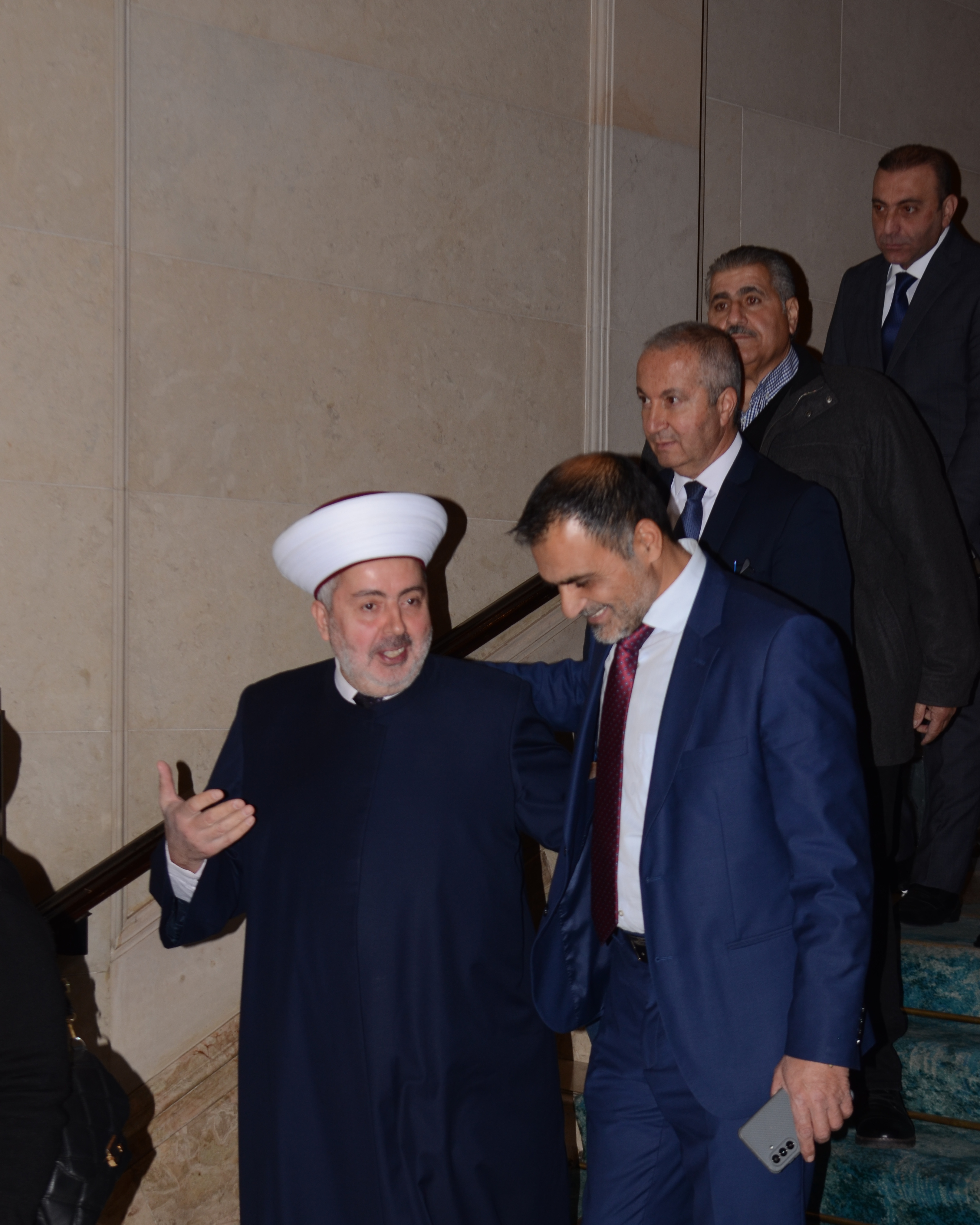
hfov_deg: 23.5
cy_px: 716
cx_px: 487
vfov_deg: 29.1
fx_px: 2357
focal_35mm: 65
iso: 250
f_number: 4.5
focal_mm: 38
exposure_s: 1/250
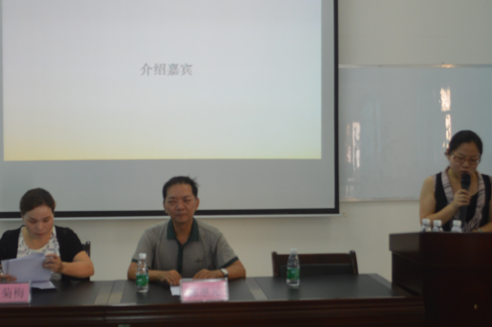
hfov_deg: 41.0
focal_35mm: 48
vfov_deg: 28.0
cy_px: 150
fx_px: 655
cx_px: 208
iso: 400
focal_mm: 18
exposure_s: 1/30
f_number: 3.5
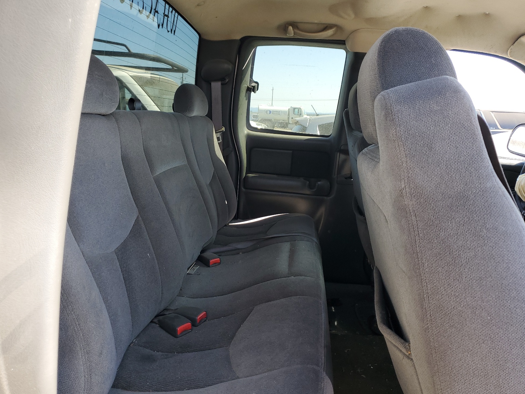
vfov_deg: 51.4
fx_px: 410
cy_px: 196
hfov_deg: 65.3
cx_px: 258
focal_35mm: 27
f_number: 1.5
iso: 50
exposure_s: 1/250
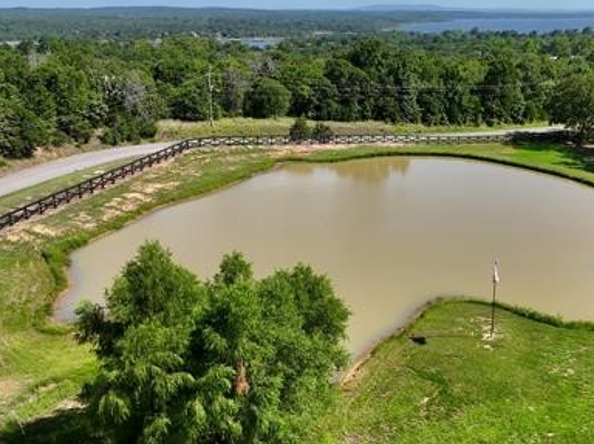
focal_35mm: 40
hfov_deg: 46.5
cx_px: 365
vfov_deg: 35.8
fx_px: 686
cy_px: 251
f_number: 2.8
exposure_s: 1/1600
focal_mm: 12.29
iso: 120
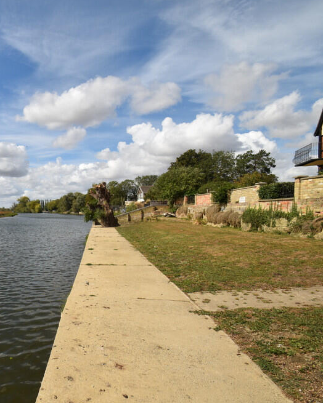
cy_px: 206
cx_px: 25
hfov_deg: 54.0
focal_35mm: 22
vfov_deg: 75.0
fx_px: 263
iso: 100
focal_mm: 10
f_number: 11
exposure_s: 1/200
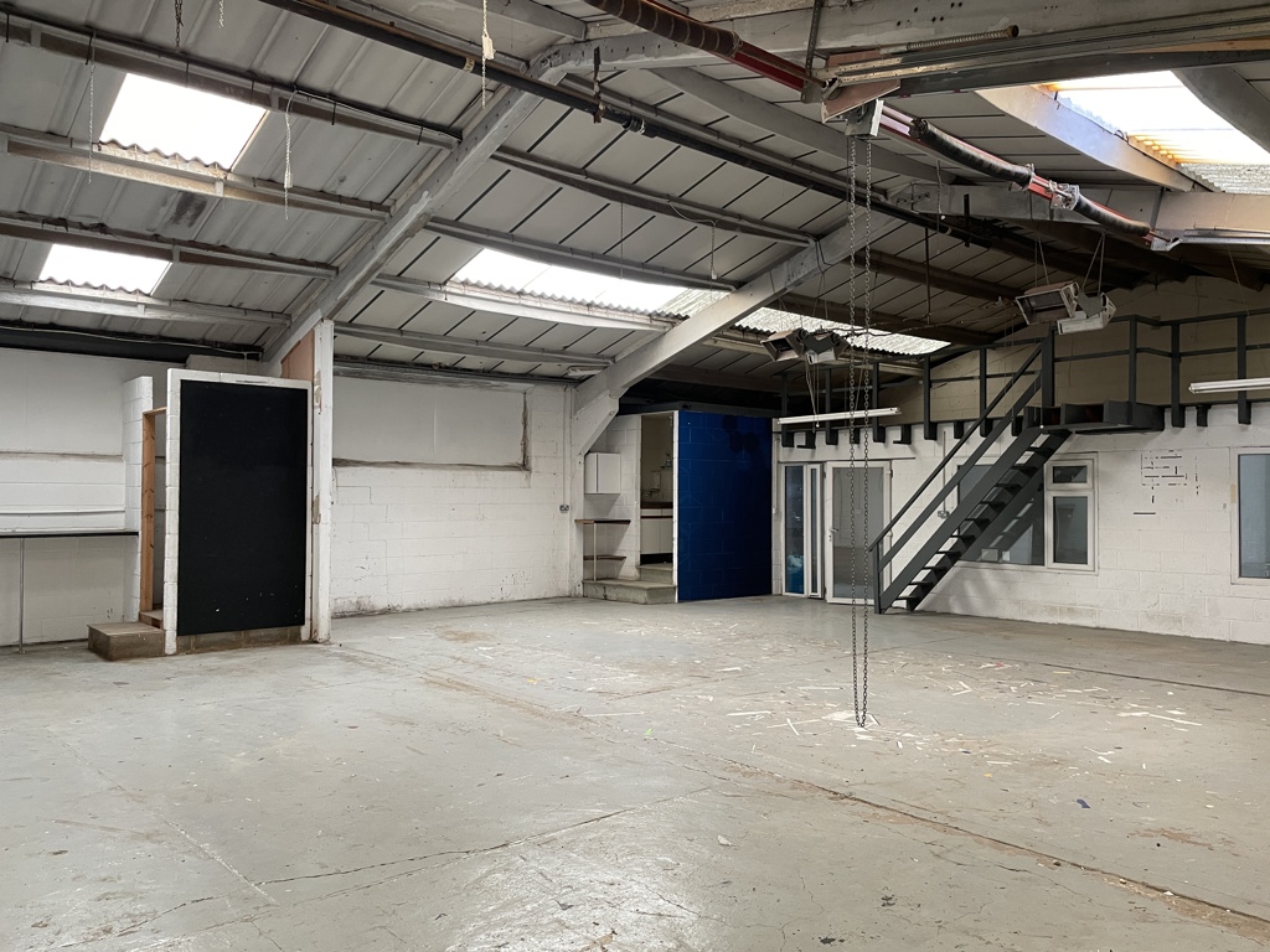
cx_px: 635
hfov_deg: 67.3
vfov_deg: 53.1
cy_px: 476
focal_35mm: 26
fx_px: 954
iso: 125
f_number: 1.6
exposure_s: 1/94
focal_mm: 4.2
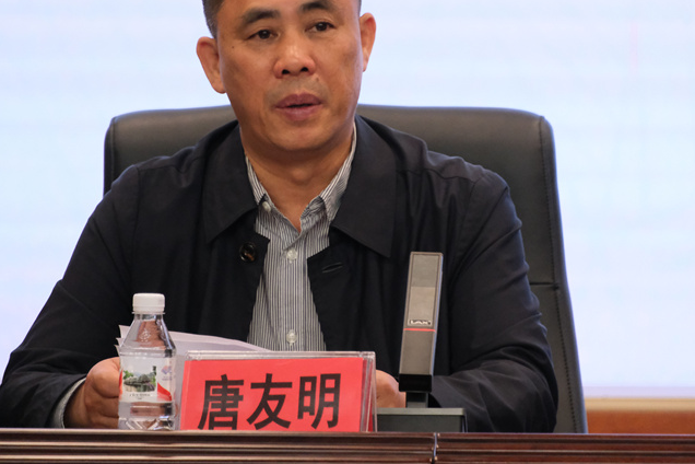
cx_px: 356
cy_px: 189
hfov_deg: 4.0
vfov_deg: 2.6
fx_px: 10077
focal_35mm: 522
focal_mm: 276.9
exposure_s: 1/210
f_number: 6.3
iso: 6400
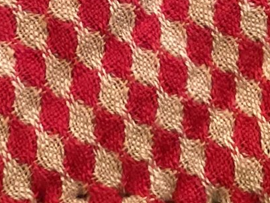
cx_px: 90
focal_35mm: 115
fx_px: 897
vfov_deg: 12.6
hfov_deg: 17.1
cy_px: -34
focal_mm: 3.3
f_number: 2.4
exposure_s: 1/25
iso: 500
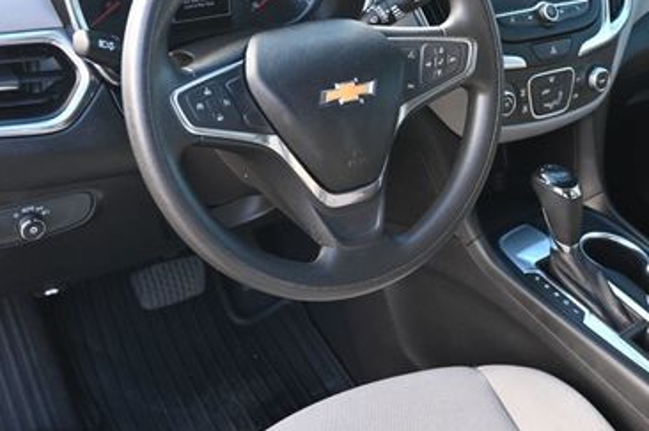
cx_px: 394
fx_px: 898
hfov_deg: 39.5
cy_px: 172
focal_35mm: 50
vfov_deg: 26.9
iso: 500
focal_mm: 19
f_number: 3.8
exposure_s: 1/125
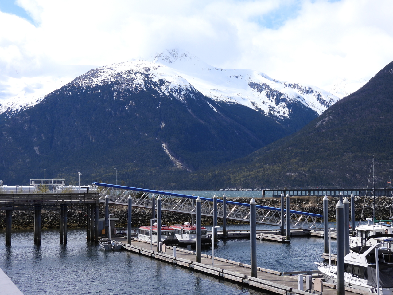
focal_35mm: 60
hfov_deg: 32.2
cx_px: 196
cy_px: 148
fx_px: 681
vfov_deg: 24.4
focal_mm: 10.7
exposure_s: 1/1600
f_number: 3.5
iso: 100
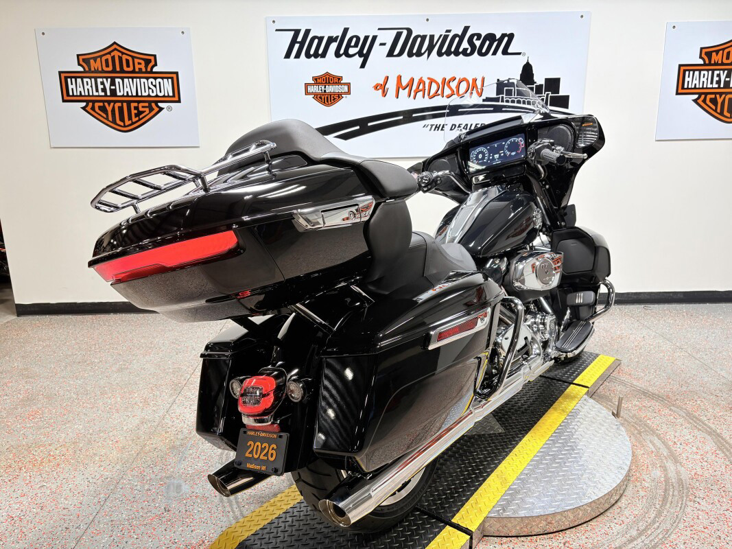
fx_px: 550
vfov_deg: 53.1
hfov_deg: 67.3
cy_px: 274
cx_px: 366
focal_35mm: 26
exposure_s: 1/111
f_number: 1.6
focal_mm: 5.96
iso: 50
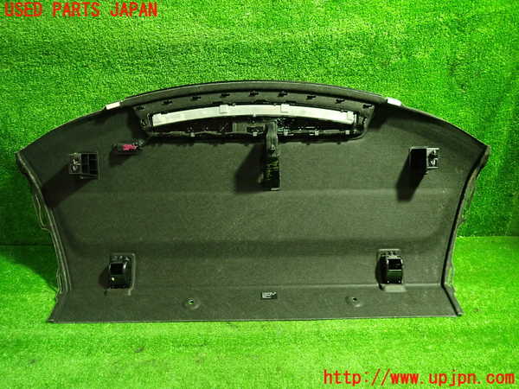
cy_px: 194
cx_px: 260
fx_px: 375
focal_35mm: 25
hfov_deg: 69.4
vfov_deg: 54.9
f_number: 2
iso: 640
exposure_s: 1/30
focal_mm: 4.5
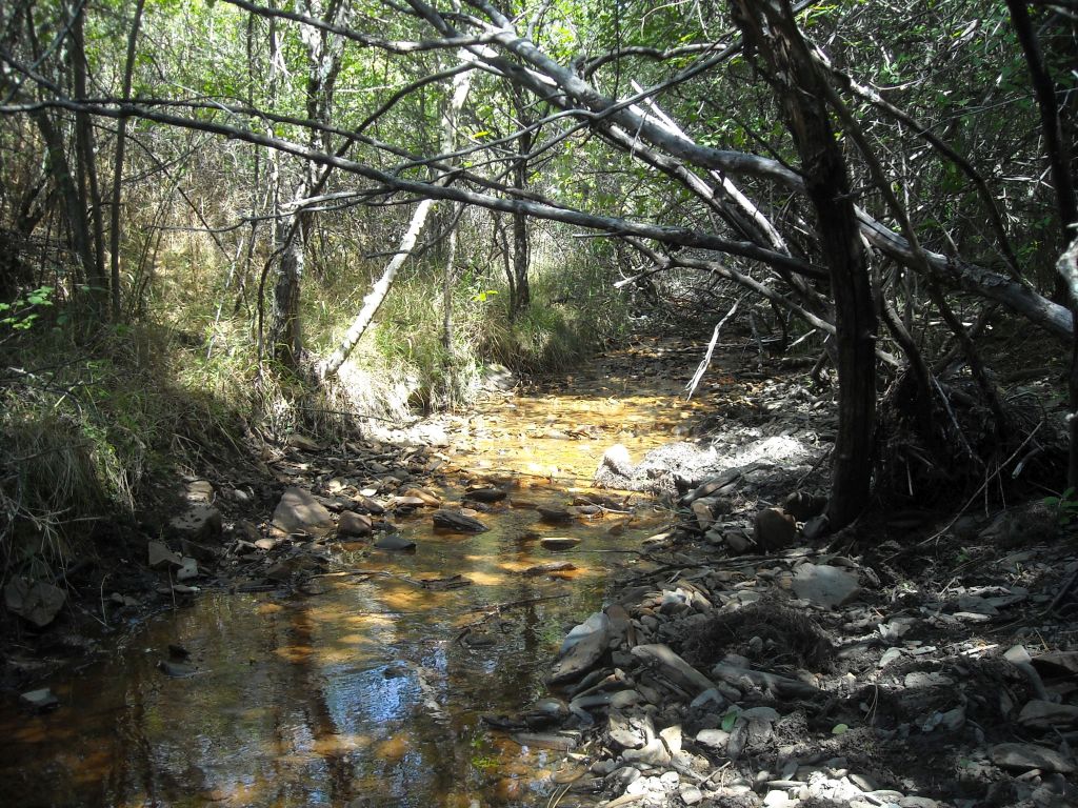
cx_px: 539
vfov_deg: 40.7
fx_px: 1090
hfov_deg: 52.6
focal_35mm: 35
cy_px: 404
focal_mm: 5.7
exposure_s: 1/88
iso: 64
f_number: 2.8
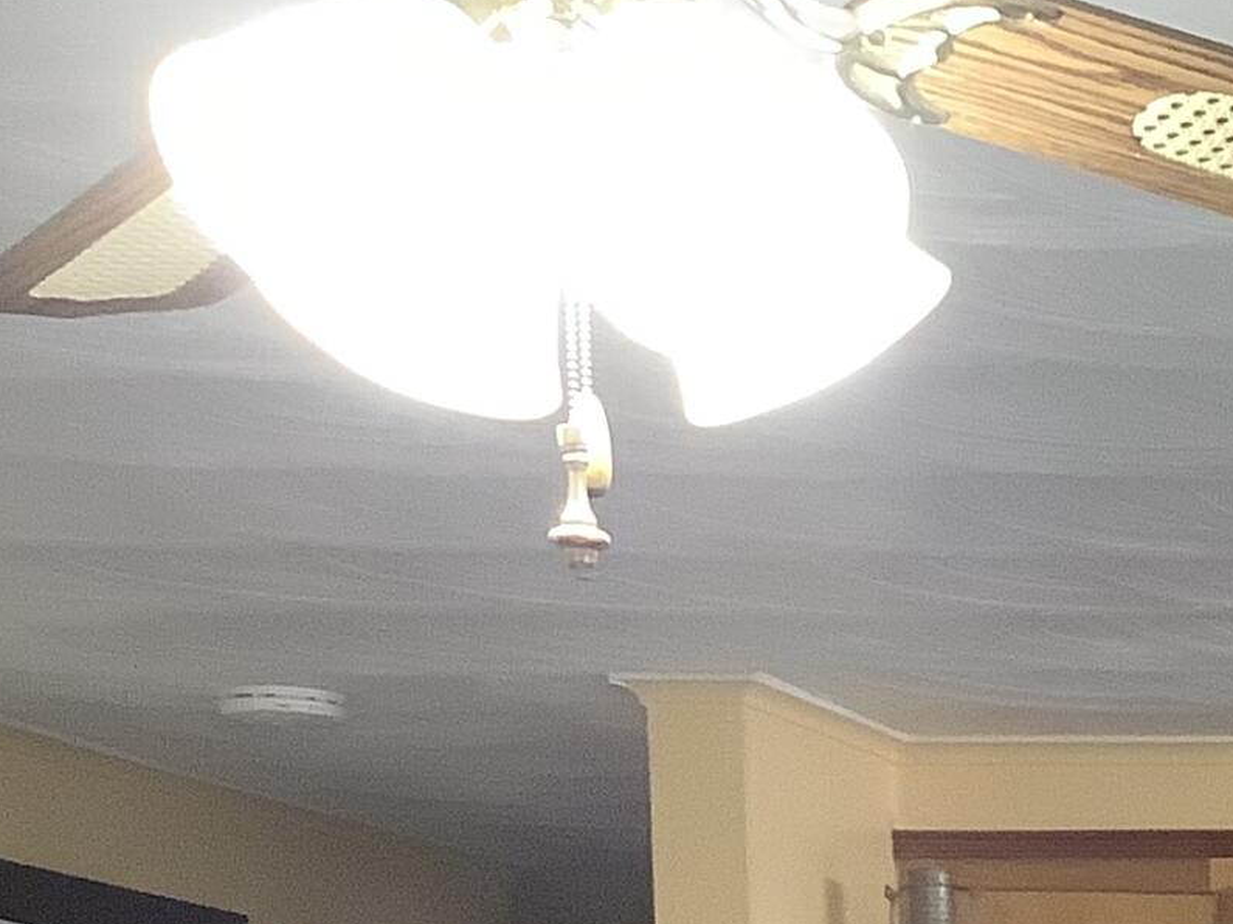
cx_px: 2103
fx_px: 4167
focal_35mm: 117
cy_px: 1673
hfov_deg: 15.0
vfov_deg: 11.7
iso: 250
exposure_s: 1/50
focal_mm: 3.3
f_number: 2.4
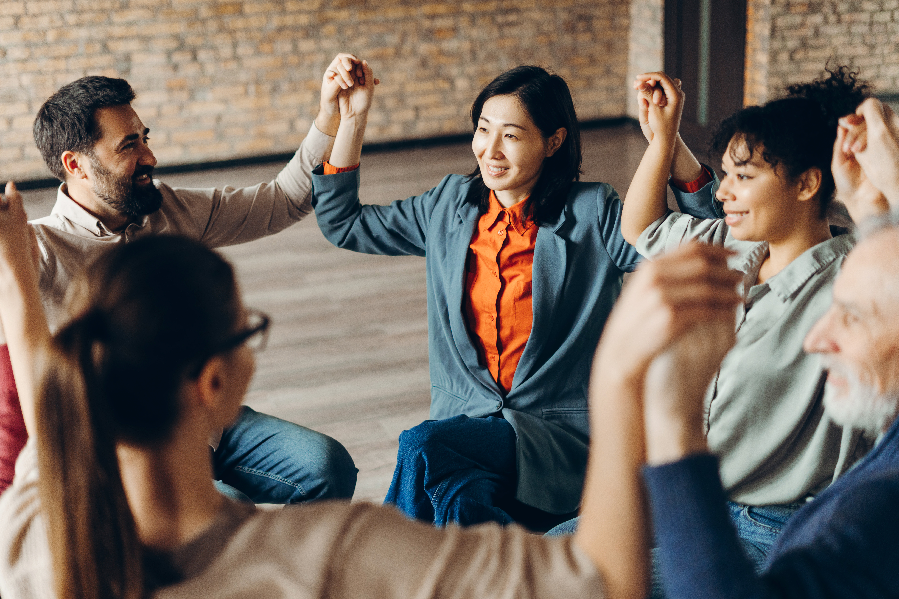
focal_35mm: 51
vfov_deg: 26.5
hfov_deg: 38.9
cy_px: 303
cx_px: 453
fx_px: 1273
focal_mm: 50
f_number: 2
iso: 500
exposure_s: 1/200
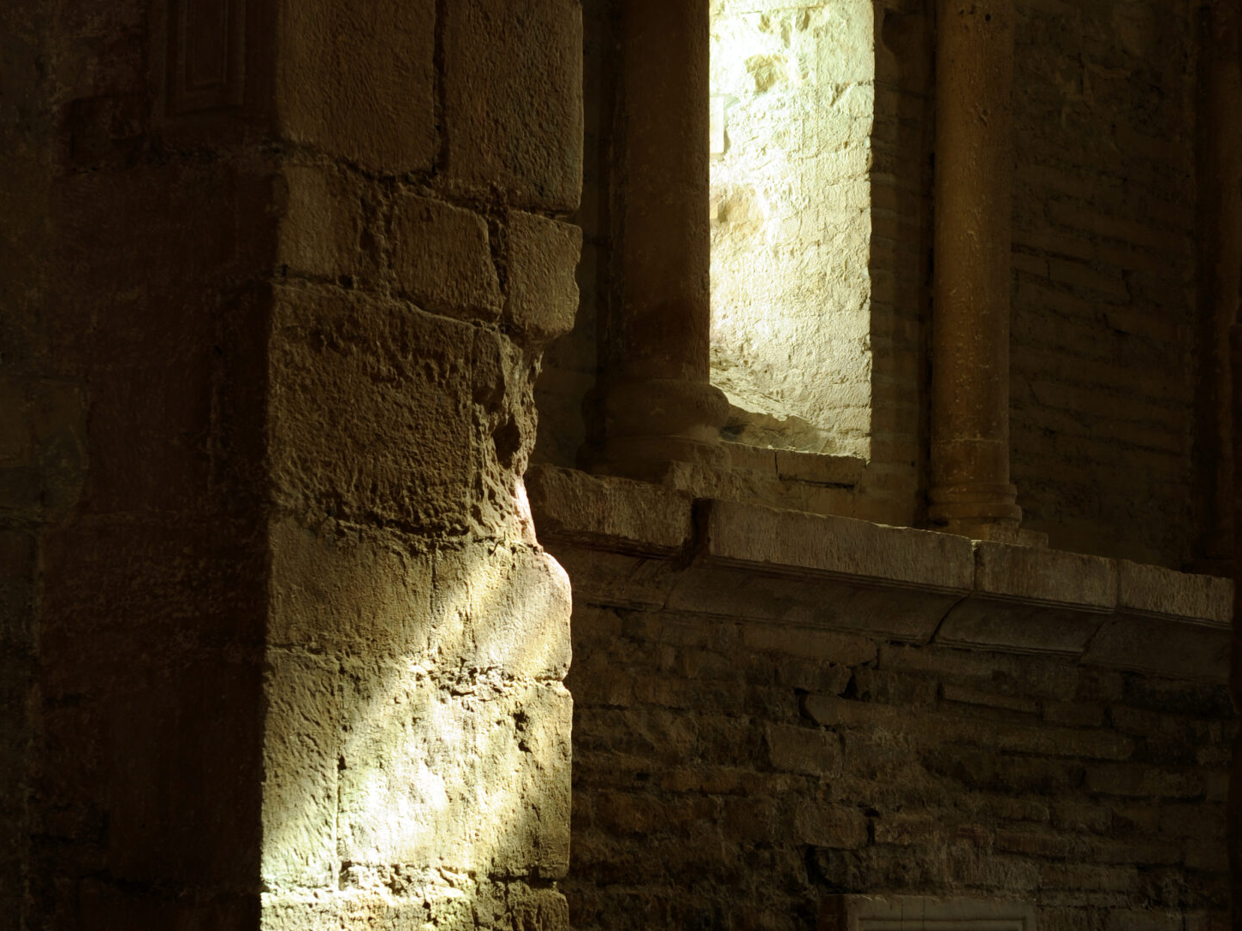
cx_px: 694
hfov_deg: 17.1
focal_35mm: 115
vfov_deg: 12.9
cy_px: 588
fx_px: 4126
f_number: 7.1
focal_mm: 70
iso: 200
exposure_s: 1/4
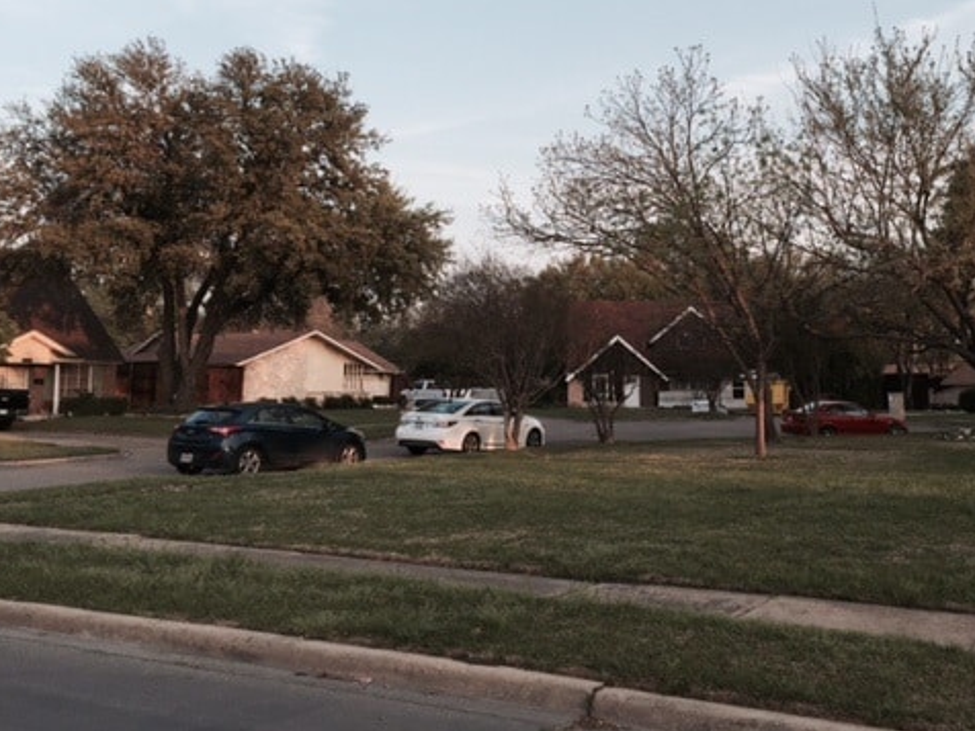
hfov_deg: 47.1
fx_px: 1098
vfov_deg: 36.7
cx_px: 649
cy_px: 307
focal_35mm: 39
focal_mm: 4.15
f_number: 2.2
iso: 32
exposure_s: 1/488
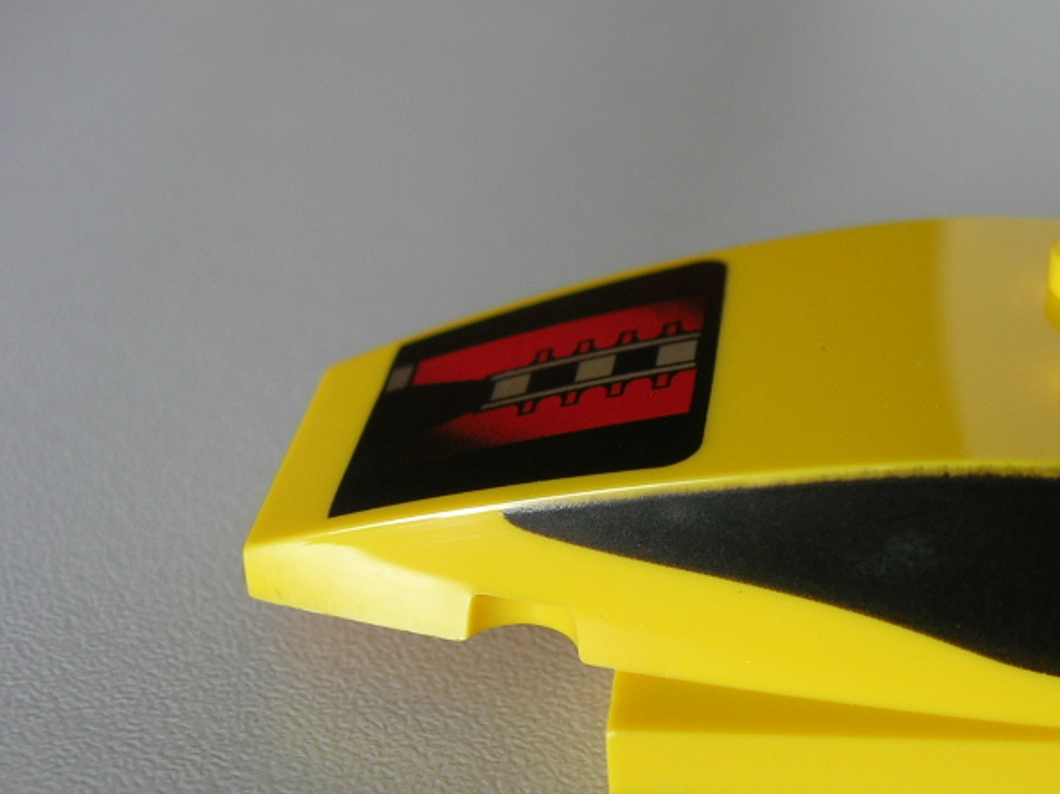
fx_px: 2020
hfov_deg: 28.5
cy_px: 573
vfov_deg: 22.1
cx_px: 904
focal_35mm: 66
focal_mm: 7.8
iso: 64
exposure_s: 1/14.6
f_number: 2.8
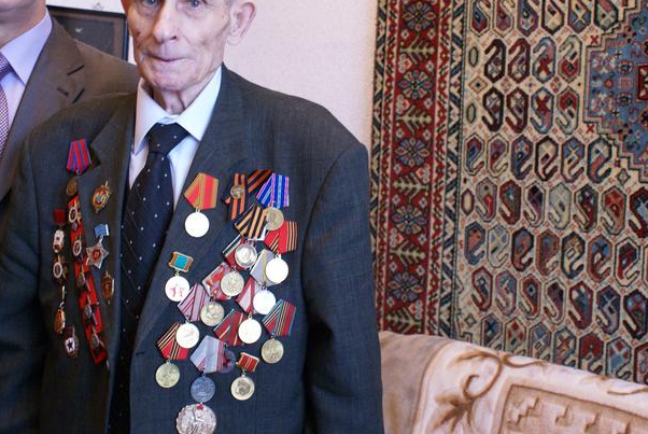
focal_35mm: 58
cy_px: 155
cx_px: 273
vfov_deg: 23.4
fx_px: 1045
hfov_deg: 34.4
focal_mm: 26
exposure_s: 1/20
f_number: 4.5
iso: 400
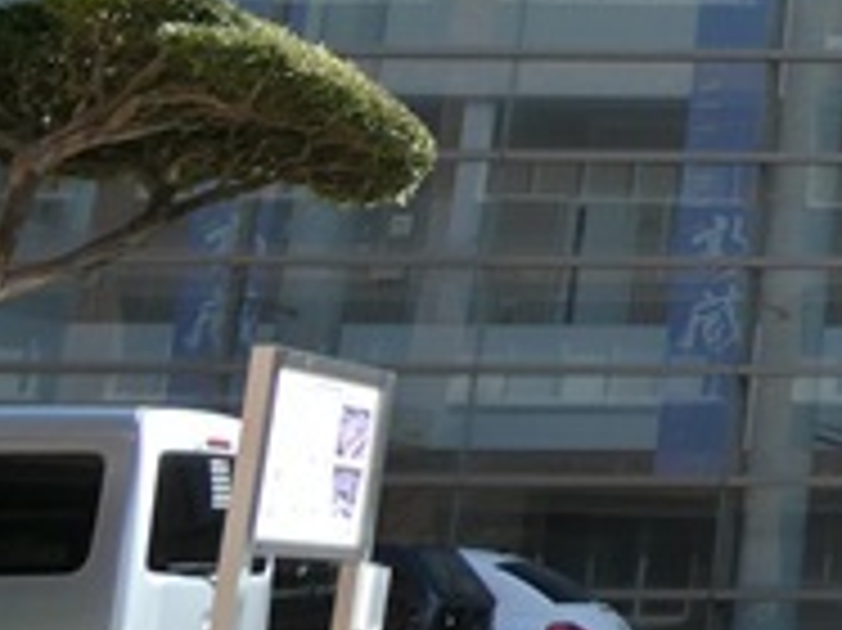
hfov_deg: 16.1
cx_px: 1477
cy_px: -173
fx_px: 2552
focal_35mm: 105
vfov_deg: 13.6
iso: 80
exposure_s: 1/640
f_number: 3.5
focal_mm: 5
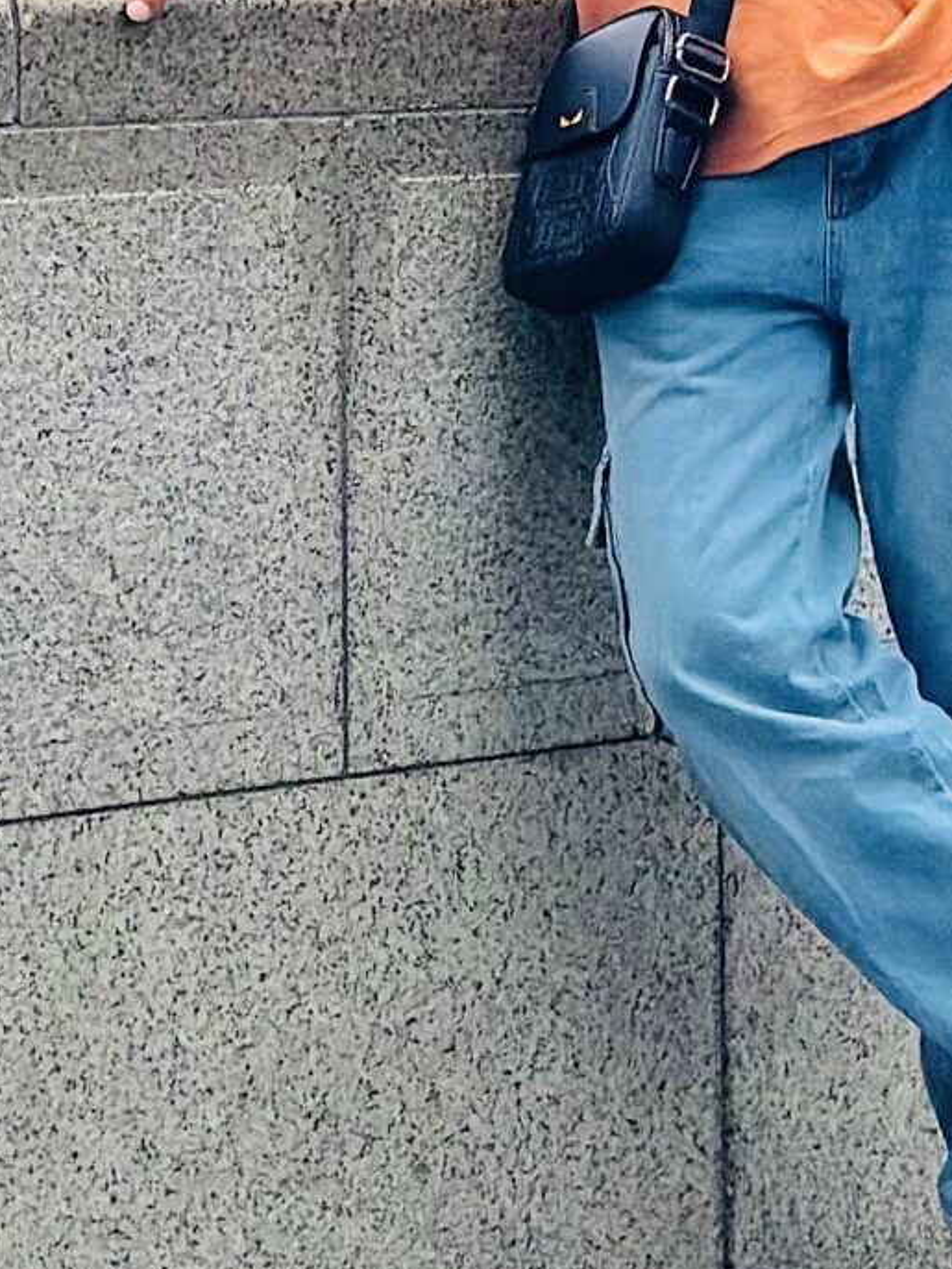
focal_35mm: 179
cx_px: 758
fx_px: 6560
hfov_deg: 8.3
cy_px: -760
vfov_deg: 10.6
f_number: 1.78
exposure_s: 1/5882
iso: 100
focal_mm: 6.86
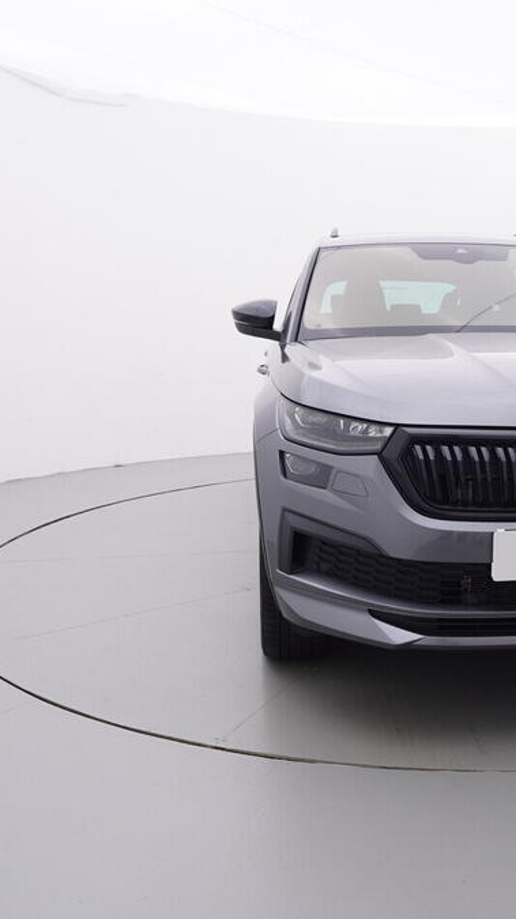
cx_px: 441
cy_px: 457
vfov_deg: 55.6
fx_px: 872
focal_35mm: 36
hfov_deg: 31.7
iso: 200
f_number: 5
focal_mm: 15
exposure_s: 1/80
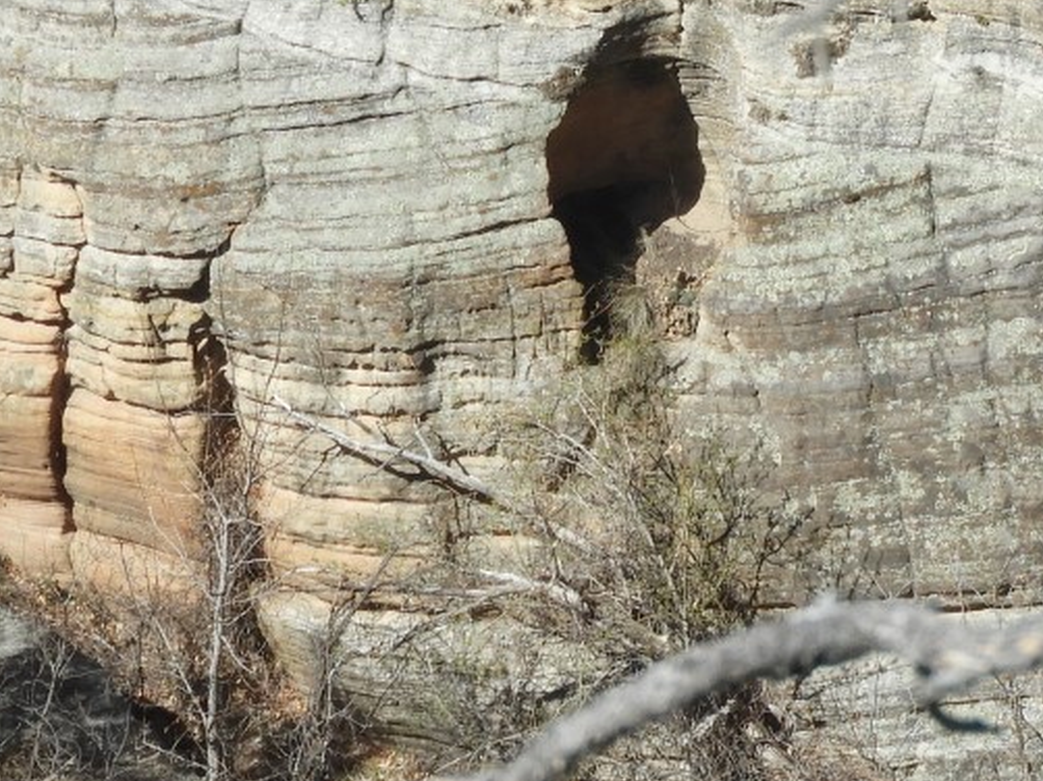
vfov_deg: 1.9
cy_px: 837
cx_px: 580
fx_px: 23340
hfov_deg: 2.6
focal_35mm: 775
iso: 100
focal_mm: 48.4
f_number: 5.5
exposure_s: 1/320
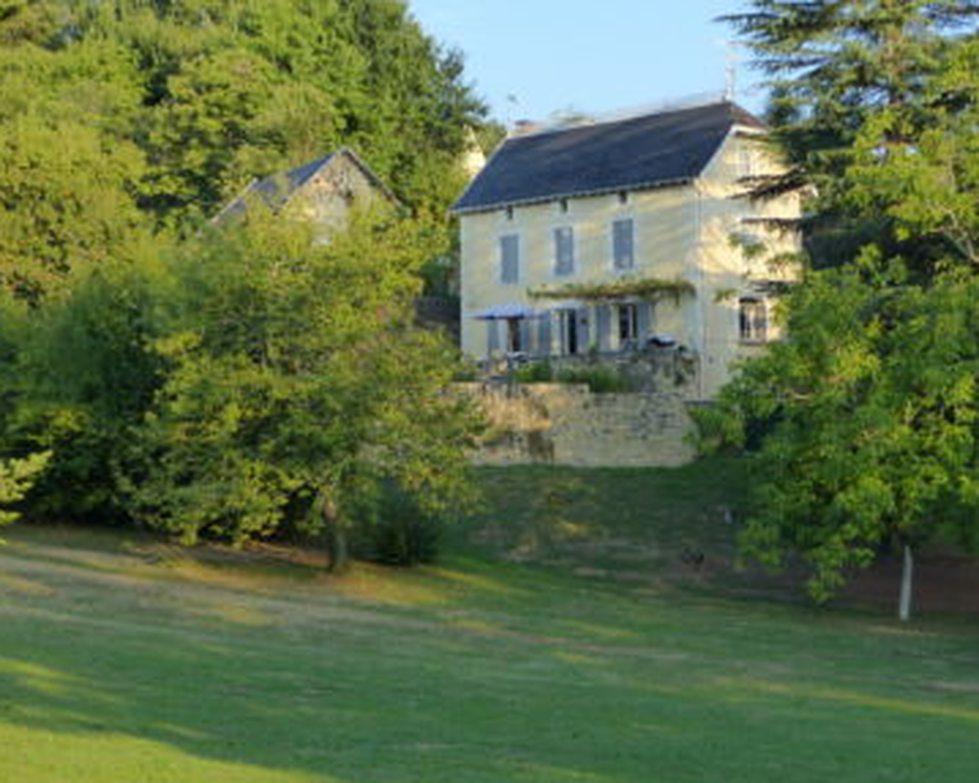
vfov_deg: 20.4
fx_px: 2173
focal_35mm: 75
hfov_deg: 25.4
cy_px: 387
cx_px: 529
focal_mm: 12.5
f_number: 2.8
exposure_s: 1/640
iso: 200
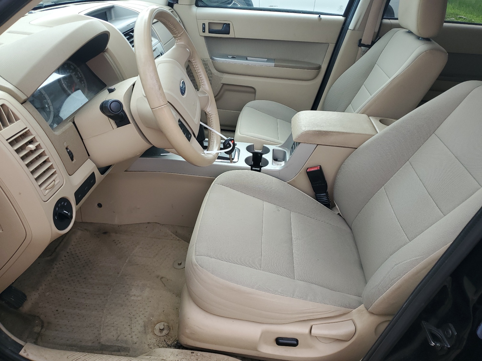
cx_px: 241
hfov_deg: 67.3
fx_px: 362
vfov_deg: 53.1
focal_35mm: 26
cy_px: 180
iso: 50
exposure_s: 1/476
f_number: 1.5
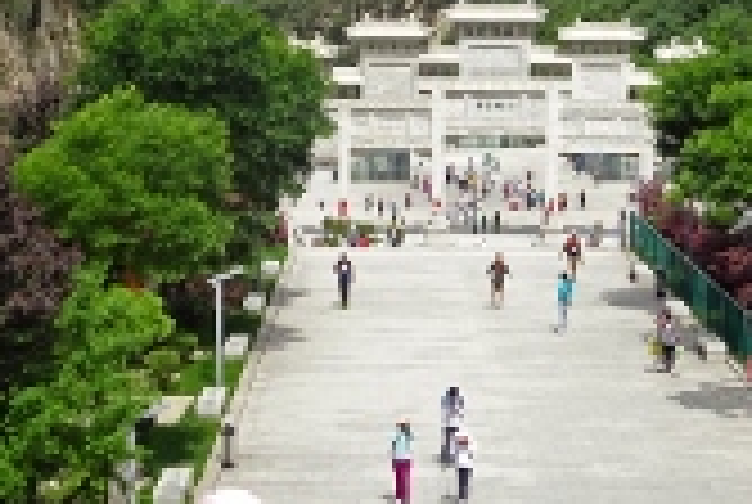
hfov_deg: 22.0
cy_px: 112
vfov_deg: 14.8
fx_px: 1925
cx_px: 531
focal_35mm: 92
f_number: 4
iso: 80
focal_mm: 6.37
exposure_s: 1/400
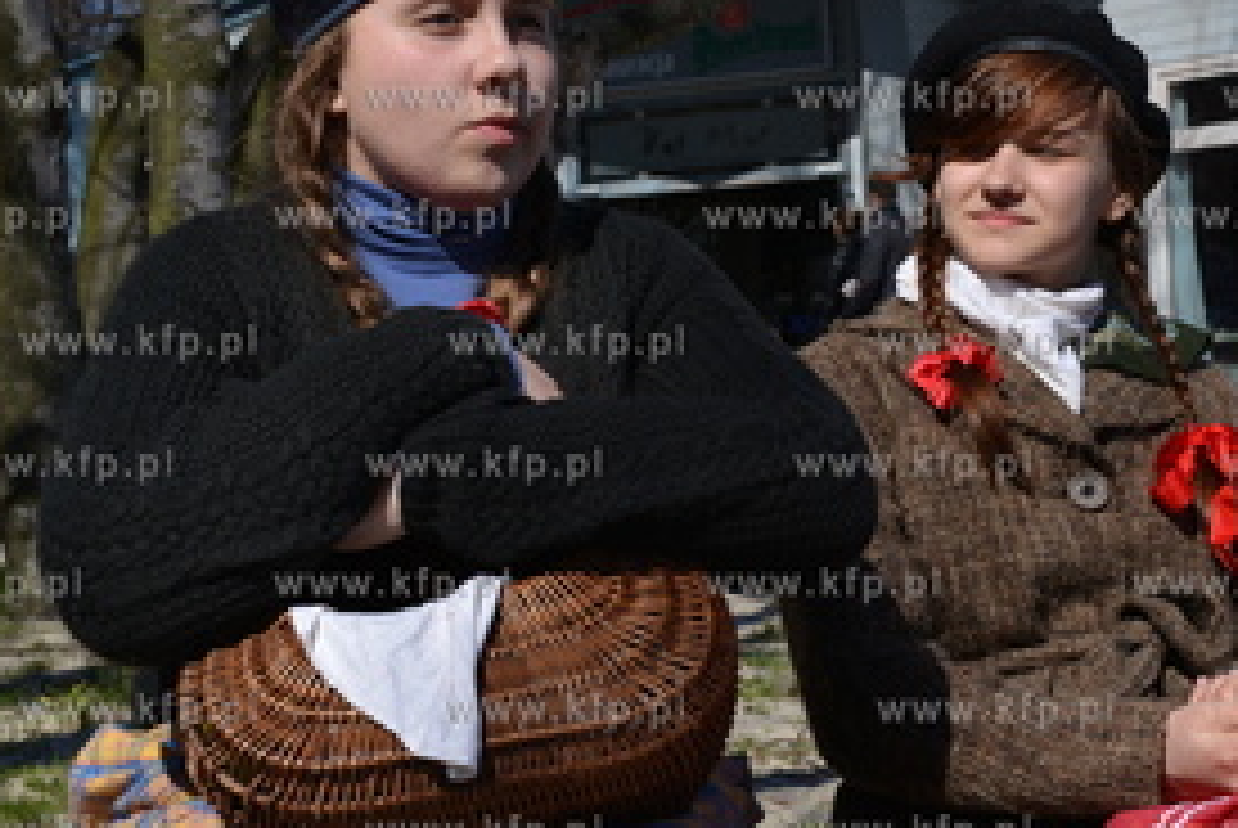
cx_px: 725
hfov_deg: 25.3
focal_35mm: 80
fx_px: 2754
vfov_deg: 17.1
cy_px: 403
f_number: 10
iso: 200
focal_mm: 55
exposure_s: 1/640
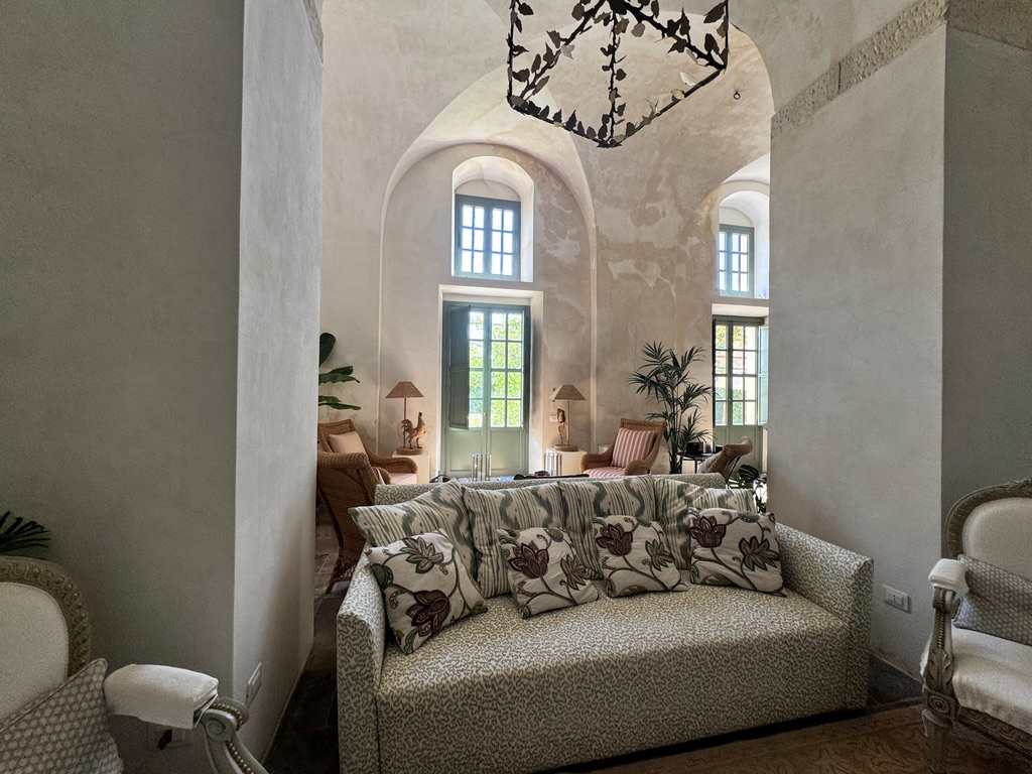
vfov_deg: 85.7
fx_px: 417
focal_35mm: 14
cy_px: 387
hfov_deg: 102.1
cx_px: 516
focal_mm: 2.22
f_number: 2.2
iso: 125
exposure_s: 1/99
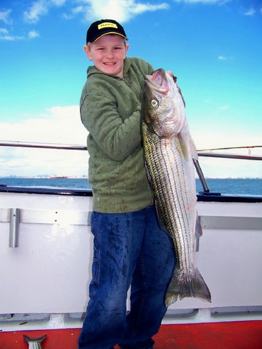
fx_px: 363
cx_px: 131
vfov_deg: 51.3
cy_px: 174
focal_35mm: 36
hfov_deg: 39.7
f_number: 2.8
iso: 64
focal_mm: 5.85
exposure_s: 1/400
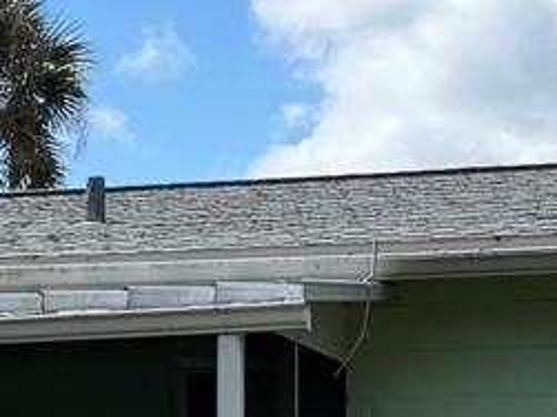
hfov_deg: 12.7
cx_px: -53
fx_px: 2461
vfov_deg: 9.6
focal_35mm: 153
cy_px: 479
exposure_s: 1/4405
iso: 80
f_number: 1.78
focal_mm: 6.76
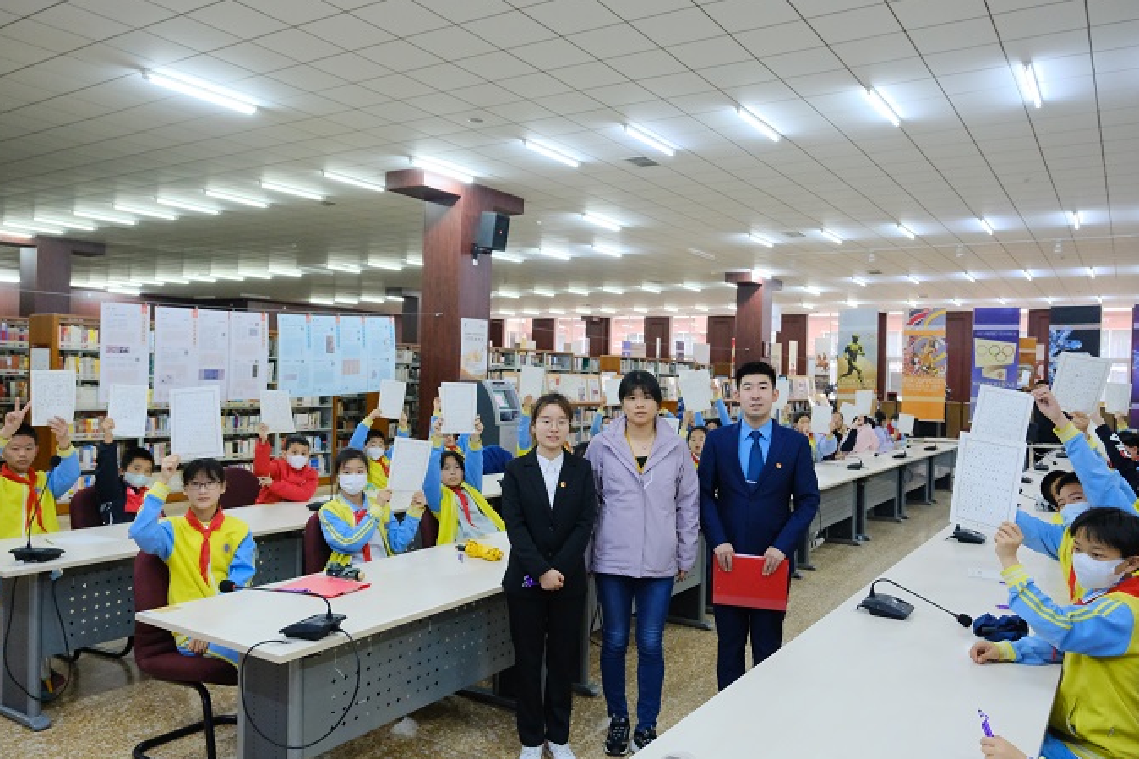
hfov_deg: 67.4
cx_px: 573
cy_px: 387
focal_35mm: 27
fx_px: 854
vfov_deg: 47.9
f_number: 4.5
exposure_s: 1/80
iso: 6400
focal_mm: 17.1
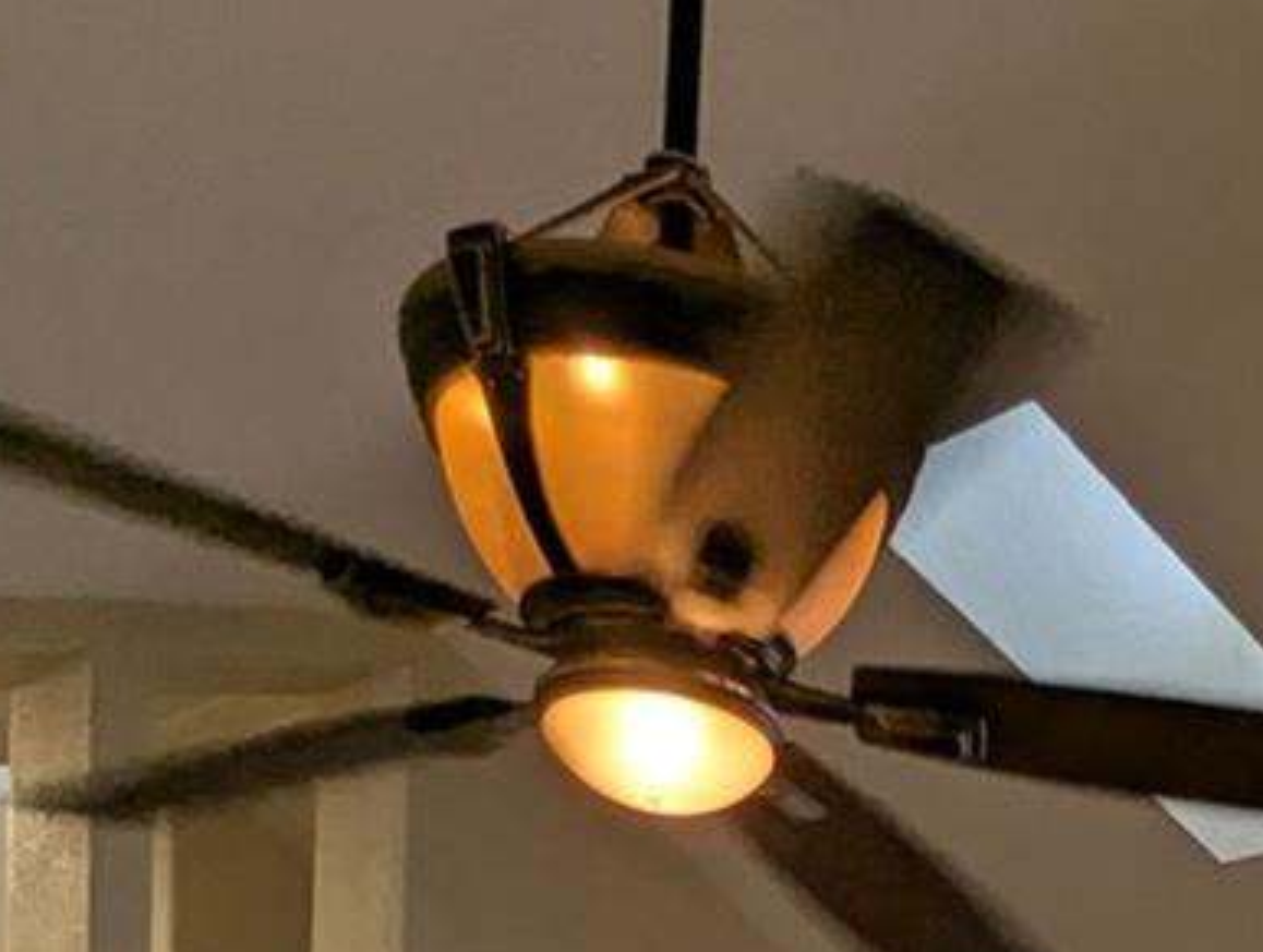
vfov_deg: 16.7
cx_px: 1414
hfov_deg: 26.8
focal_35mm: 66
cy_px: 1907
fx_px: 2413
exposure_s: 1/121
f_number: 2.2
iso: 49
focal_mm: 2.35
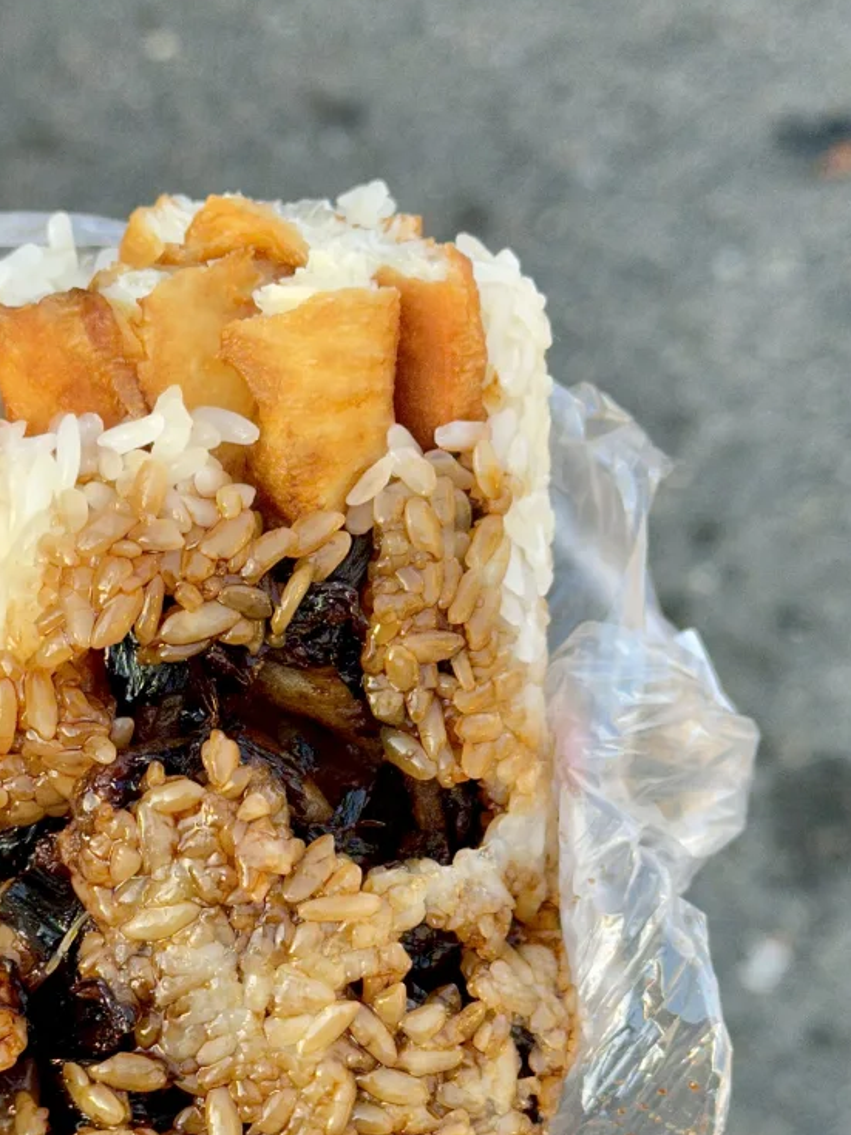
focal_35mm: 94
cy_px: 829
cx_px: 266
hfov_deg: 15.7
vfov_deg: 20.7
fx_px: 3082
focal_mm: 6.86
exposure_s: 1/192
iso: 64
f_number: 1.78
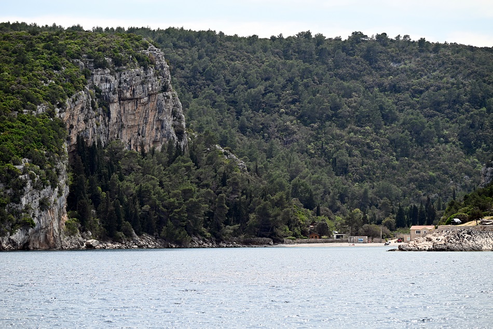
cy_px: 164
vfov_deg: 11.2
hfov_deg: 16.8
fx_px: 1671
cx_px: 246
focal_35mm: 122
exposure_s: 1/500
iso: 140
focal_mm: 122
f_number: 5.6
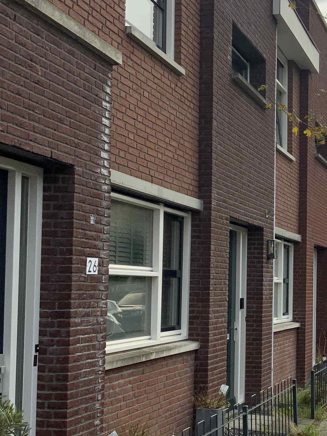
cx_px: 309
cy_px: 255
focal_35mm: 60
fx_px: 756
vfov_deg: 32.1
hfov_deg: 23.6
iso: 16
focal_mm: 3
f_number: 1.8
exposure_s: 1/1412
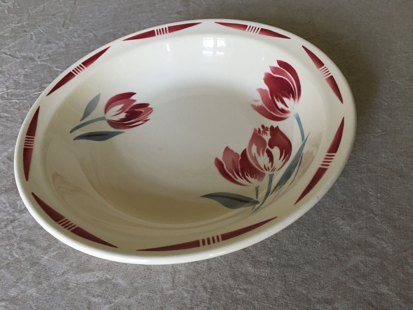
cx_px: 206
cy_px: 155
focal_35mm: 29
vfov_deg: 48.2
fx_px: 346
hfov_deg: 61.7
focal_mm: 4.15
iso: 100
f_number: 2.2
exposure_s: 1/30
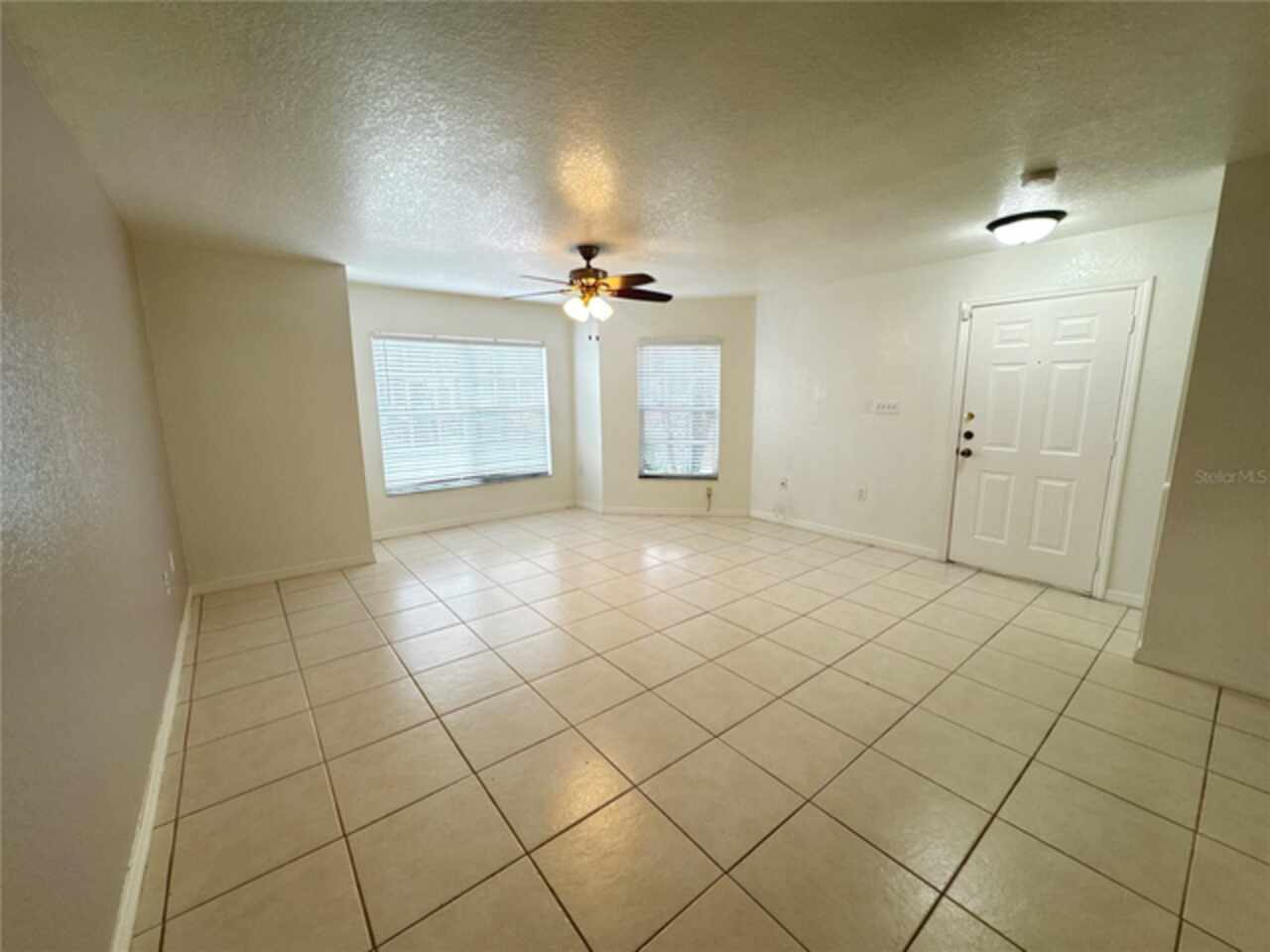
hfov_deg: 102.1
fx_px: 514
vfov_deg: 85.7
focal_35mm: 14
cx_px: 635
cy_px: 476
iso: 320
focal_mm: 2.22
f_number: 2.2
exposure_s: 1/120
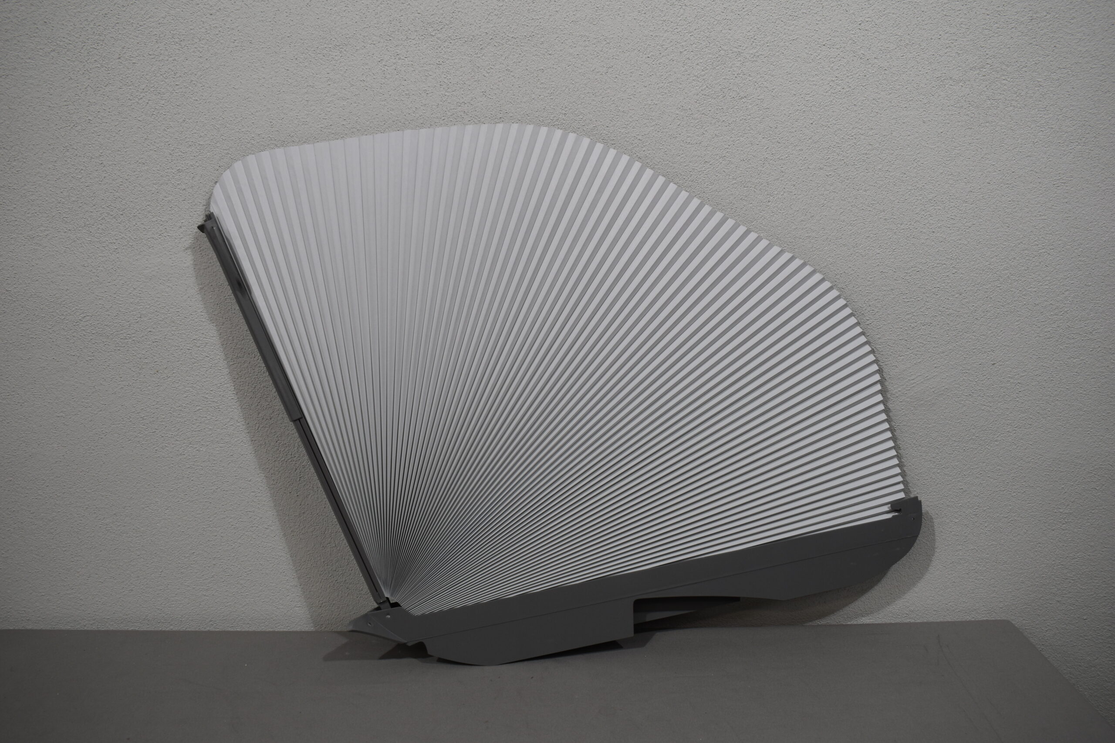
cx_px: 558
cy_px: 372
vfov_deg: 41.7
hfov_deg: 59.5
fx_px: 976
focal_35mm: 32
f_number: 5.6
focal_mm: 21
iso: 220
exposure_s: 1/125
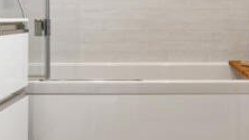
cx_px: 147
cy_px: 17
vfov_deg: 16.8
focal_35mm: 71
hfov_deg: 29.7
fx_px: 469
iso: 320
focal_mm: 23
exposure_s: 1/4
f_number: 8
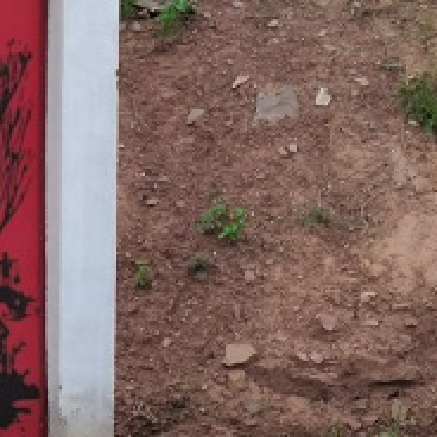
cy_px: 207
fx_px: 2371
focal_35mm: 166
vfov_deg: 10.5
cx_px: -314
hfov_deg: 10.0
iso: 50
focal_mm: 5.58
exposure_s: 1/645
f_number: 1.8
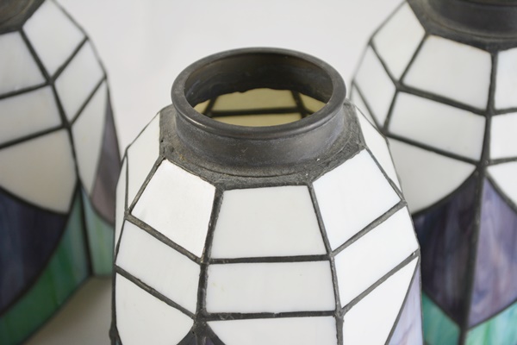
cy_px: 172
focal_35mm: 82
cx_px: 258
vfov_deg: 16.6
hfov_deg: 24.6
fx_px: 1185
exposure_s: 1/100
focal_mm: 55
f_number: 5.6
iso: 400
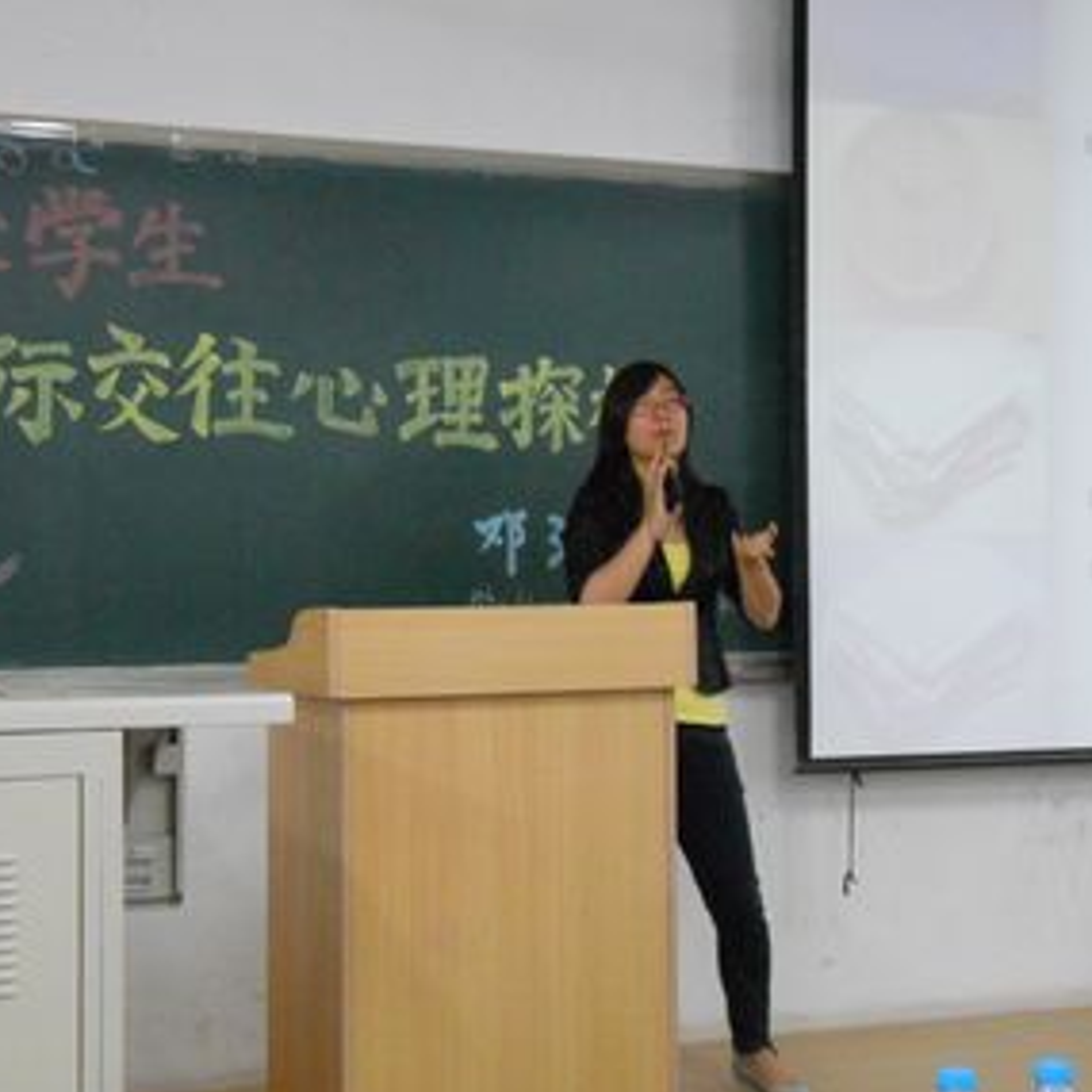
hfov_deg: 28.6
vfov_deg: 28.6
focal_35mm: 60
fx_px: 2141
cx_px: 571
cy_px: 508
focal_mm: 8.2
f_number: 4.3
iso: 800
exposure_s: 1/30
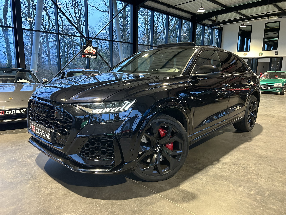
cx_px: 143
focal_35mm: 26
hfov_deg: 67.3
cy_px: 108
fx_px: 215
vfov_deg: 53.1
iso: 320
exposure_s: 1/49
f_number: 1.5
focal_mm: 5.7
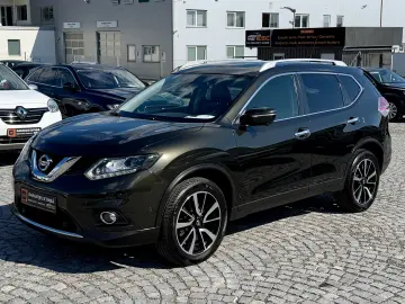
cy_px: 152
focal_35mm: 24
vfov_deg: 56.8
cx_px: 202
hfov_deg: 71.6
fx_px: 281
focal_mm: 6.76
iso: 80
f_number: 1.78
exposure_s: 1/6173
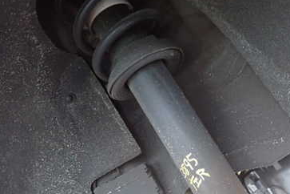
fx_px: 346
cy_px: 124
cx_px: 169
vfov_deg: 31.0
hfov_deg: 45.3
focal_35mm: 43
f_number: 2
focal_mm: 4.5
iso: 800
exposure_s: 1/25
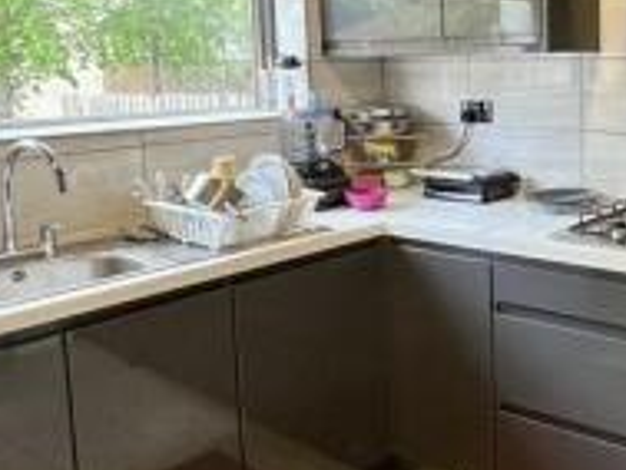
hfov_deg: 42.8
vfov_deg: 35.6
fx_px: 724
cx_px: 565
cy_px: 151
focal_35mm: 40
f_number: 1.8
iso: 250
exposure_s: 1/121
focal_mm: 1.57
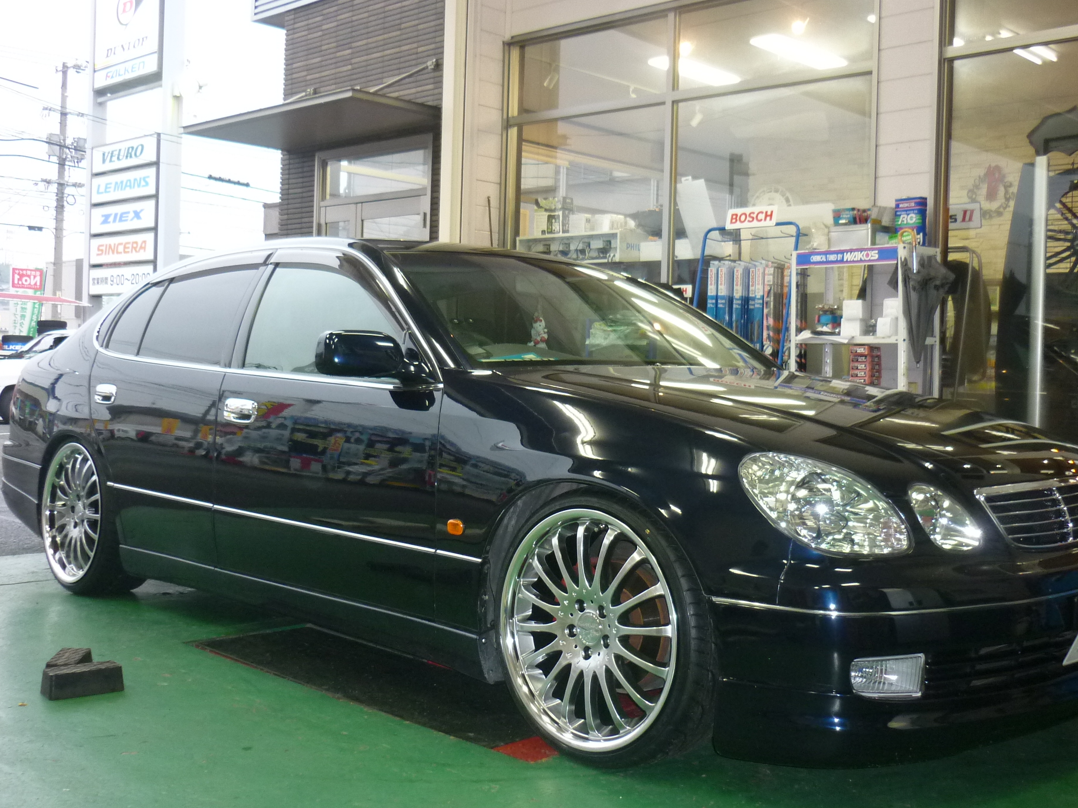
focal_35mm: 37
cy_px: 399
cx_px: 561
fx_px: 1152
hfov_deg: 50.1
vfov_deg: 38.7
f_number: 2.8
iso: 250
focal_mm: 5.5
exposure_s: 1/30
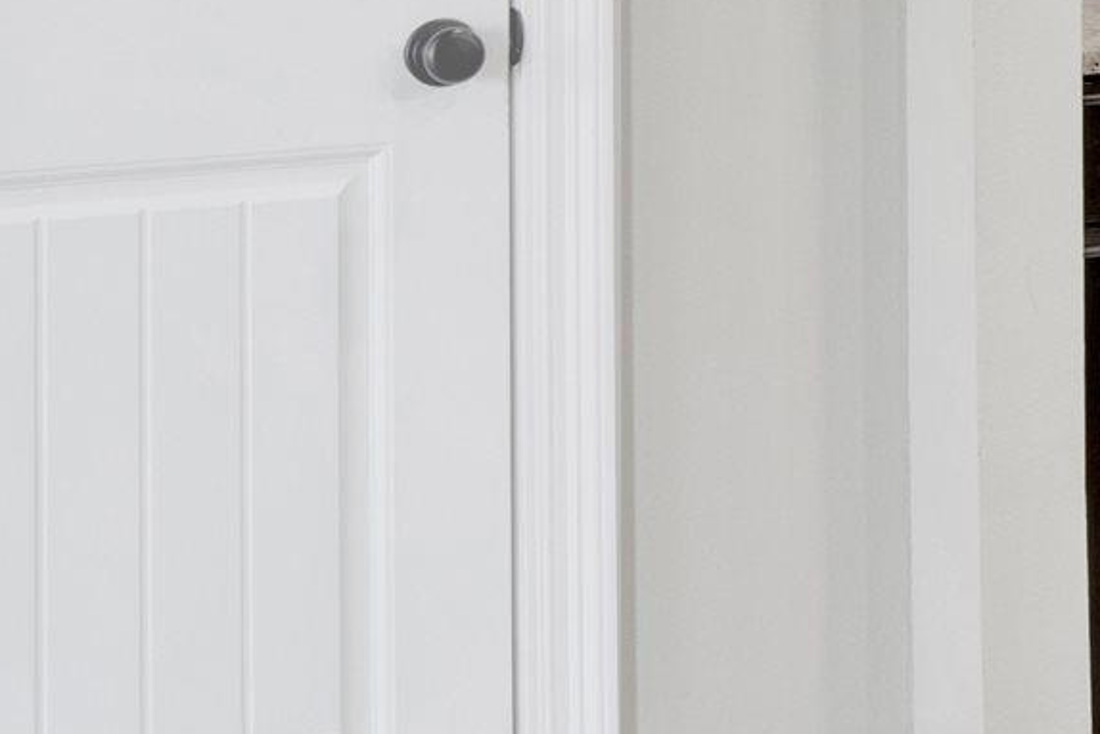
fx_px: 3270
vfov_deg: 12.2
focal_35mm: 107
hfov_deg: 14.7
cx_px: 2372
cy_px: -352
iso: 200
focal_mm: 20
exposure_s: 1/3
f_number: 11
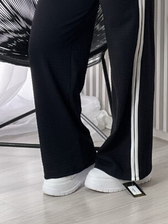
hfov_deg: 8.3
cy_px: -28
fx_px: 1158
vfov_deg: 10.9
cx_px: 96
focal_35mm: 179
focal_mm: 9
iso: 100
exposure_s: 1/120
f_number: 2.8
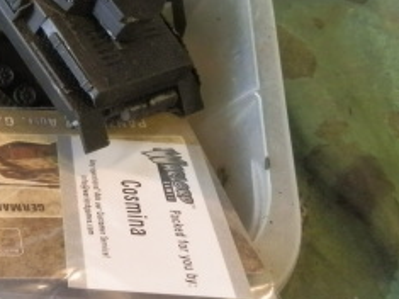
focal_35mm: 64
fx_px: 737
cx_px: -3
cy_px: 39
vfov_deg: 22.4
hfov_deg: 28.4
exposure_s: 1/40
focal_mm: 5
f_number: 3.1
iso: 400
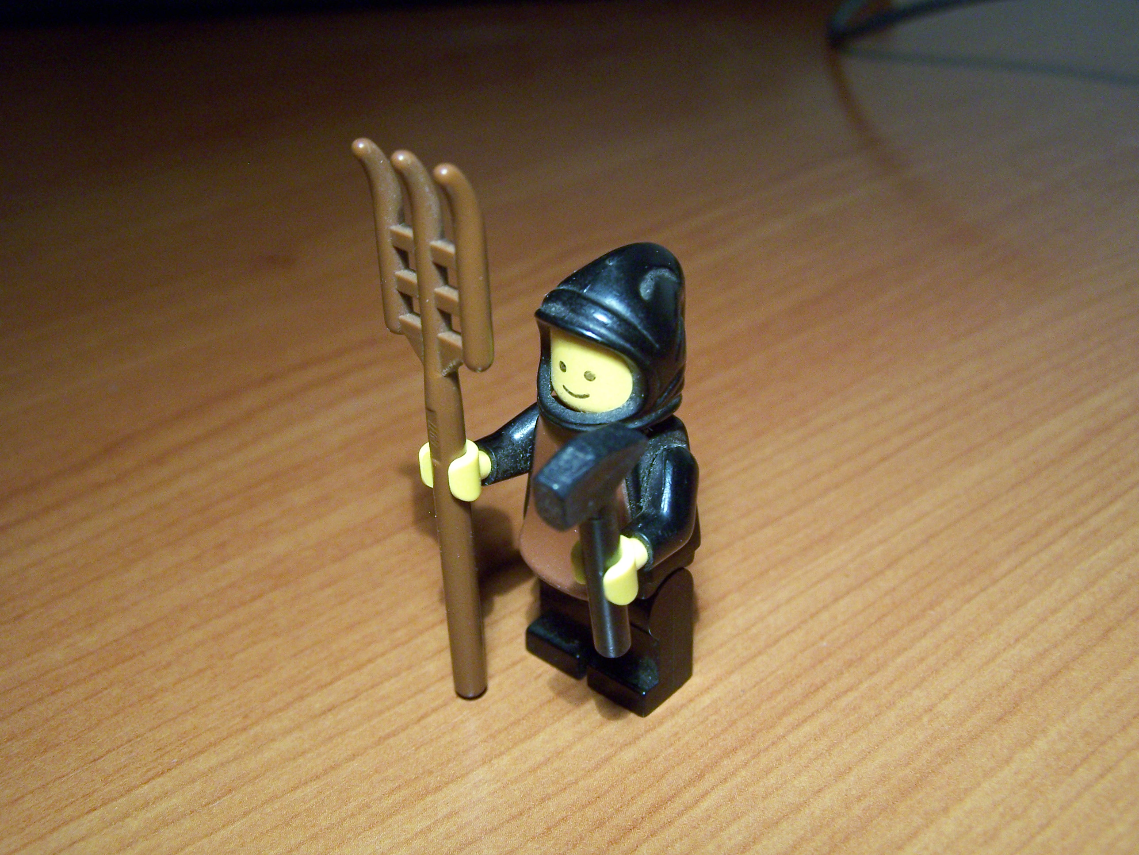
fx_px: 1250
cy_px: 428
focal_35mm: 38
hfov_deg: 49.0
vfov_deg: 37.7
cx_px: 570
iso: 140
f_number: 2.8
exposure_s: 1/20
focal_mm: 6.3
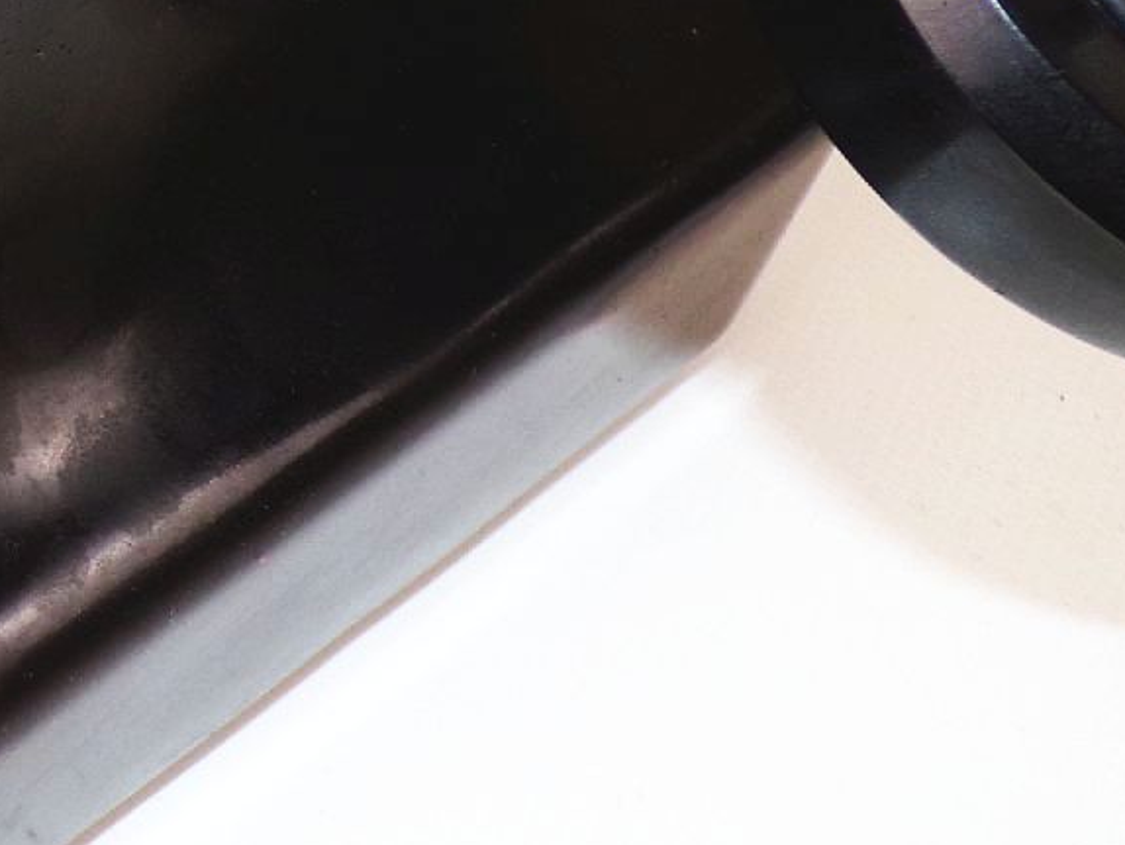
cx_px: -462
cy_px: -16
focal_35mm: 77
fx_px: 2504
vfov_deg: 18.6
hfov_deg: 21.9
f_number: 3
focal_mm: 4.3
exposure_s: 1/58
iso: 80
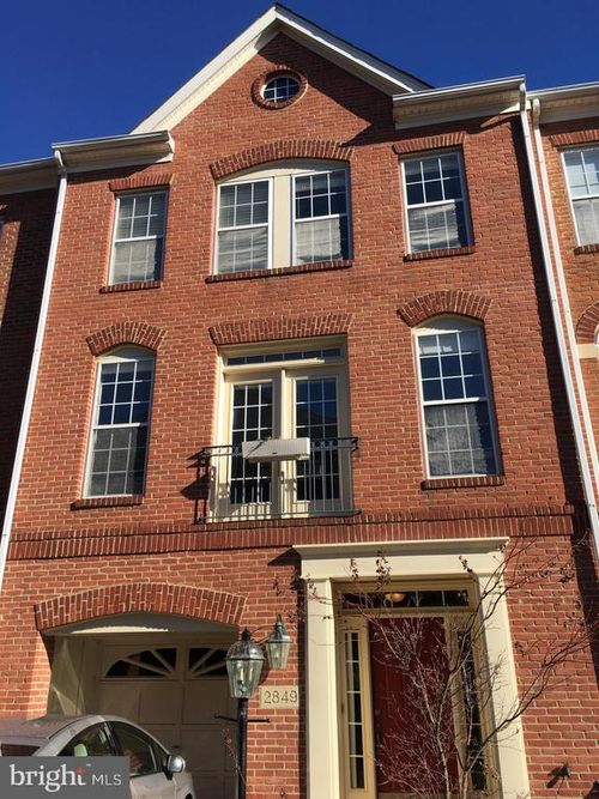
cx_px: 300
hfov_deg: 48.2
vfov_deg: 61.7
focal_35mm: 29
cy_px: 400
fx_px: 669
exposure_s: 1/1603
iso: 25
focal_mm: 4.15
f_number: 2.2
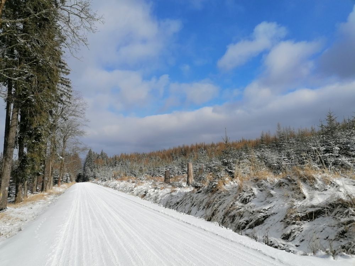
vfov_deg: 51.4
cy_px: 133
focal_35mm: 27
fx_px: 277
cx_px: 178
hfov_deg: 65.3
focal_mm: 4.75
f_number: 1.8
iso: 50
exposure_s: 1/2674
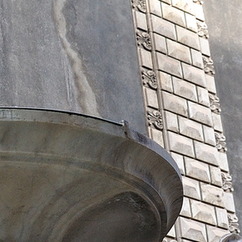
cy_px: 175
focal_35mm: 133
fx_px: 1052
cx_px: -7
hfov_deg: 12.9
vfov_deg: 13.1
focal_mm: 18
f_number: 4.5
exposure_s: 1/320
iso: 320
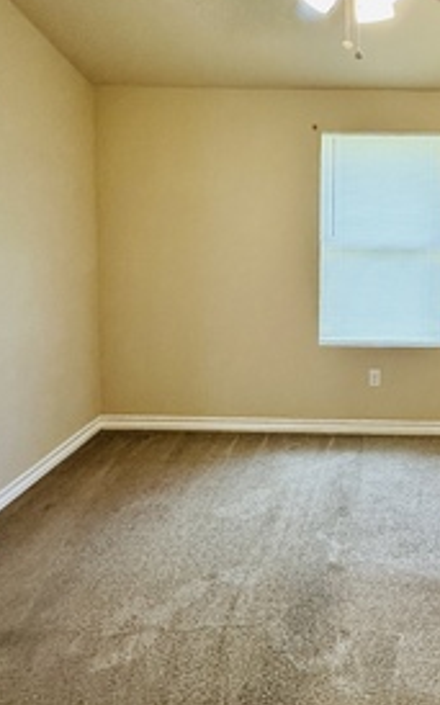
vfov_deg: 68.3
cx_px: 389
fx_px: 499
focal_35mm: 26
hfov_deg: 43.8
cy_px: 229
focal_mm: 2.22
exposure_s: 1/120
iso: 250
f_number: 2.2
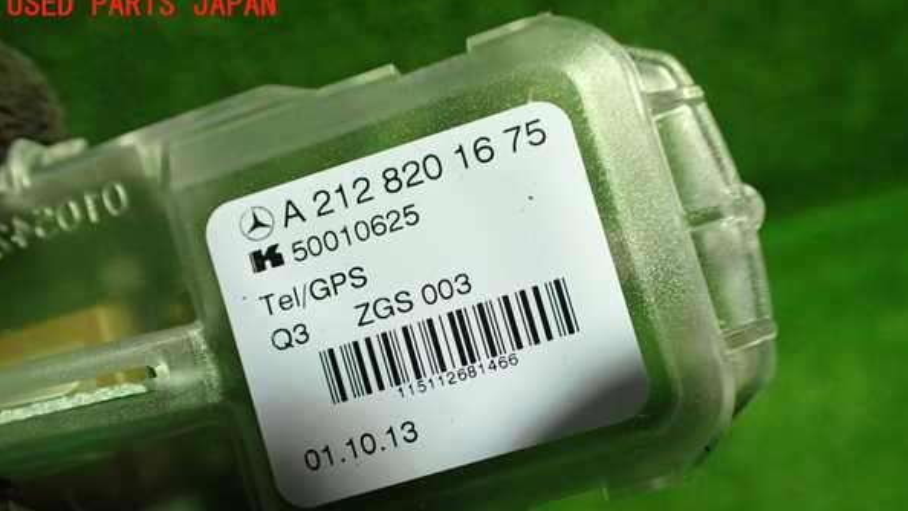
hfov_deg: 59.5
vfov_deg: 35.4
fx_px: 794
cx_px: 457
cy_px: 330
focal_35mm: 33
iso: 800
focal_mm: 5.4
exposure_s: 1/125
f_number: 2.3
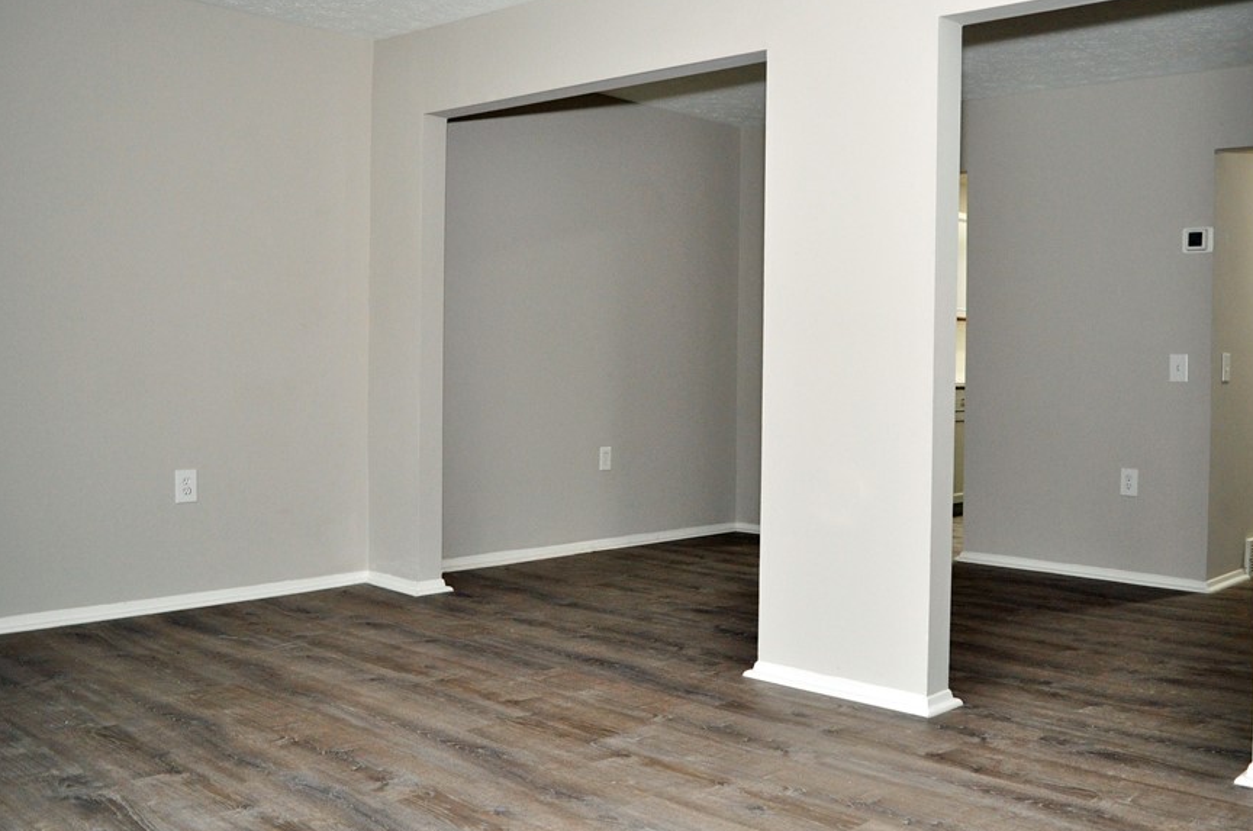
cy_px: 390
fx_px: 1181
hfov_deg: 55.4
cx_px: 760
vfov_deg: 38.7
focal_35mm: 34
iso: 800
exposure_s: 1/60
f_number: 4
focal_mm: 18
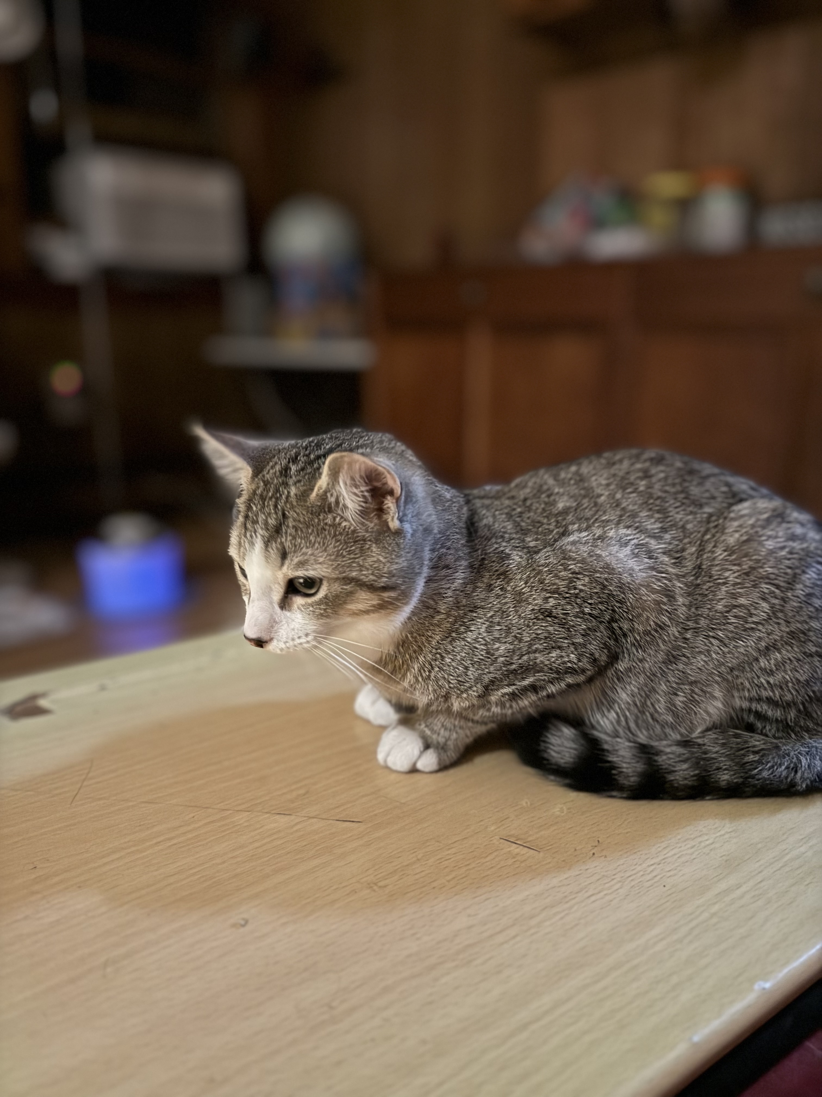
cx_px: 411
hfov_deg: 56.8
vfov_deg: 71.6
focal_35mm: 24
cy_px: 548
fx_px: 760
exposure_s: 1/17
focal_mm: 6.76
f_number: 1.78
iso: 1600
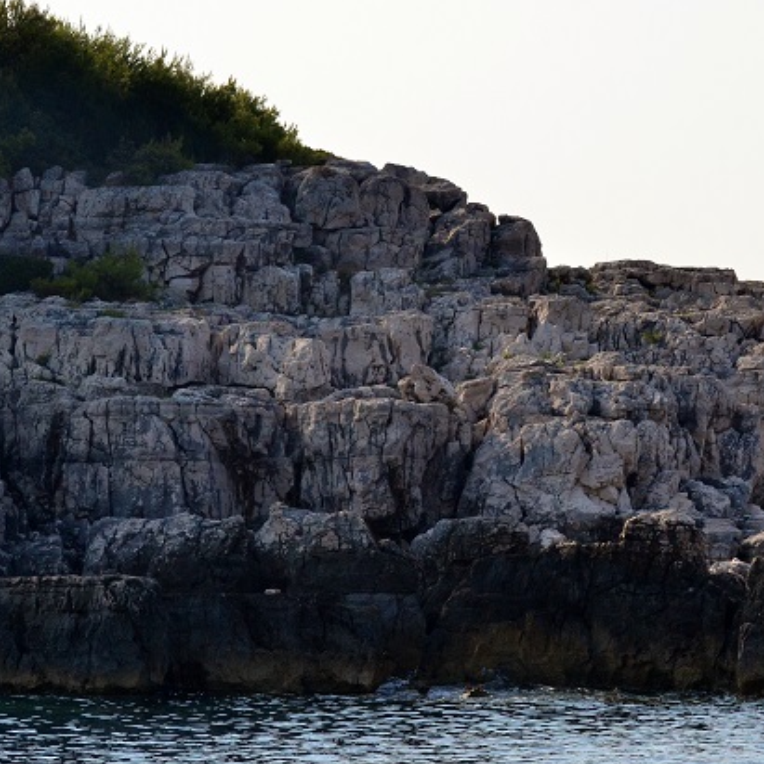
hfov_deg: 9.0
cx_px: 613
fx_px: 4869
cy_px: 327
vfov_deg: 9.0
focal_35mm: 195
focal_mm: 70
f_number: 9
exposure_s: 1/2000
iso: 640
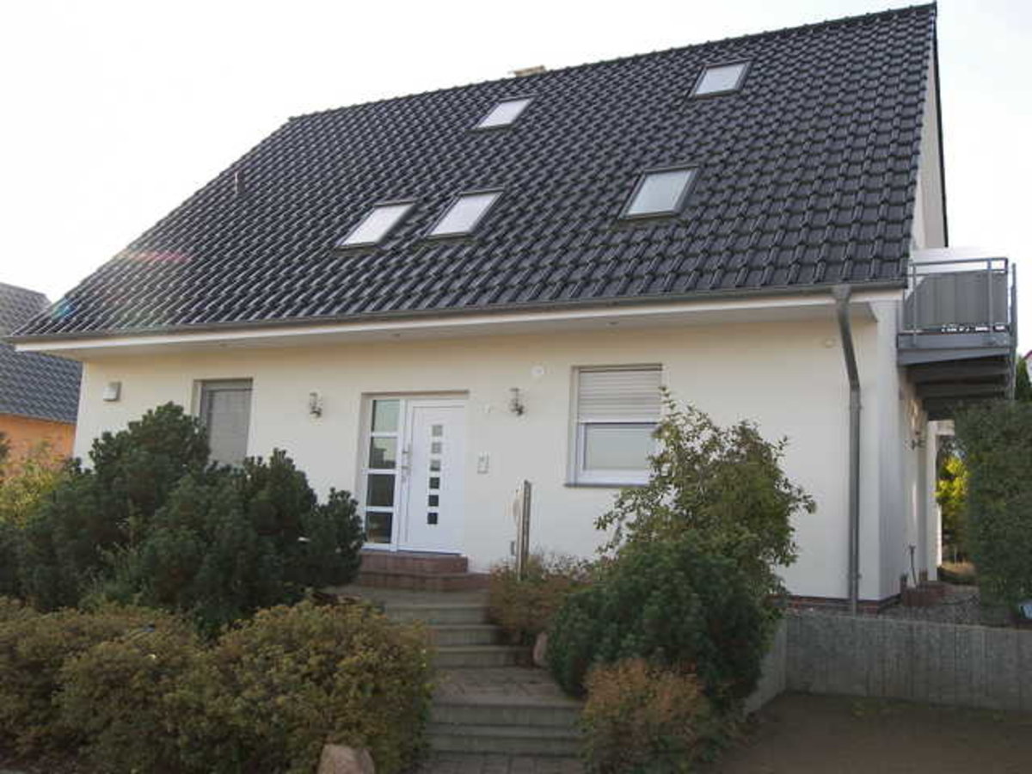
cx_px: 516
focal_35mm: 34
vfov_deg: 41.8
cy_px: 387
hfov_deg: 54.0
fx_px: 1014
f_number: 3.2
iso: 50
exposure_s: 1/160
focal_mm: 7.1
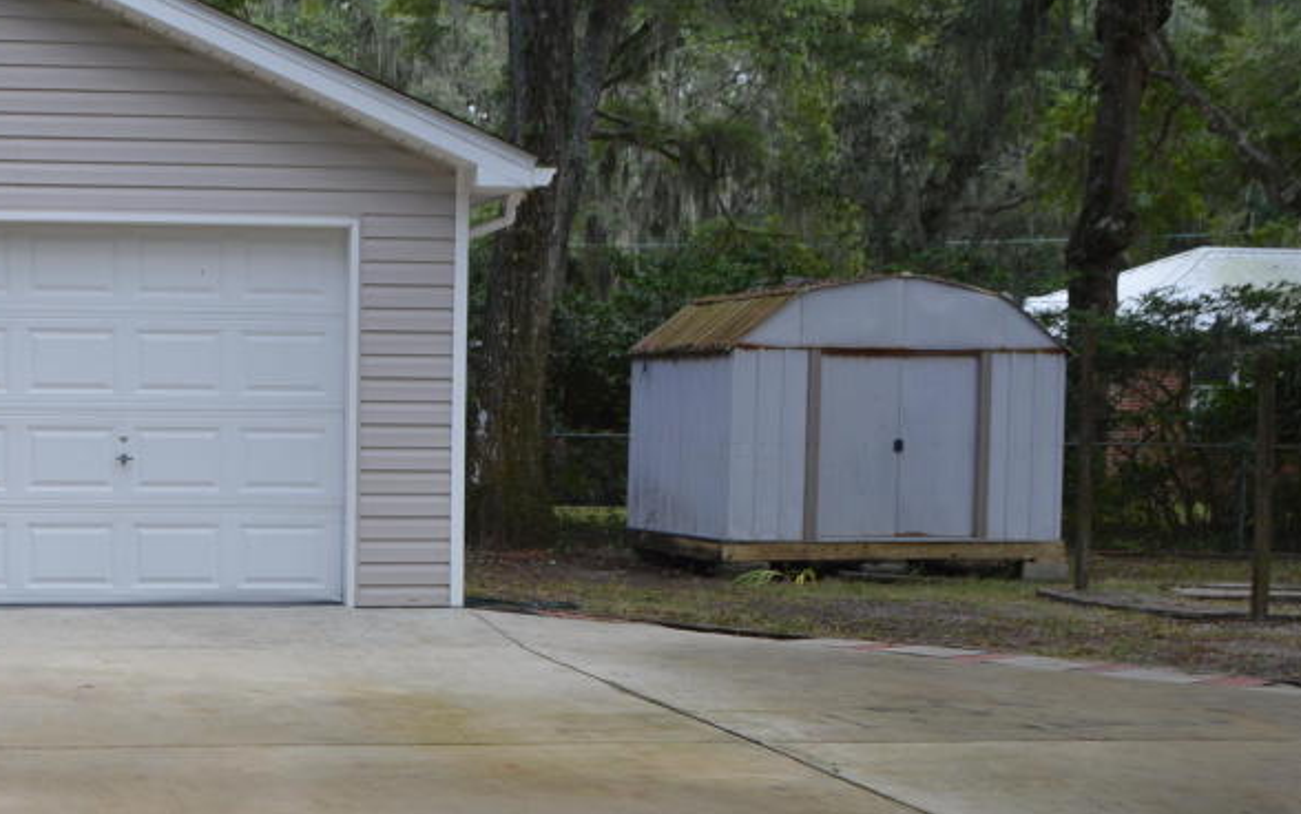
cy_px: 637
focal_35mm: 72
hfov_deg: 27.8
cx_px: 187
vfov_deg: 18.0
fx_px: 2554
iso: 220
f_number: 5.6
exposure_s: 1/125
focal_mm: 24
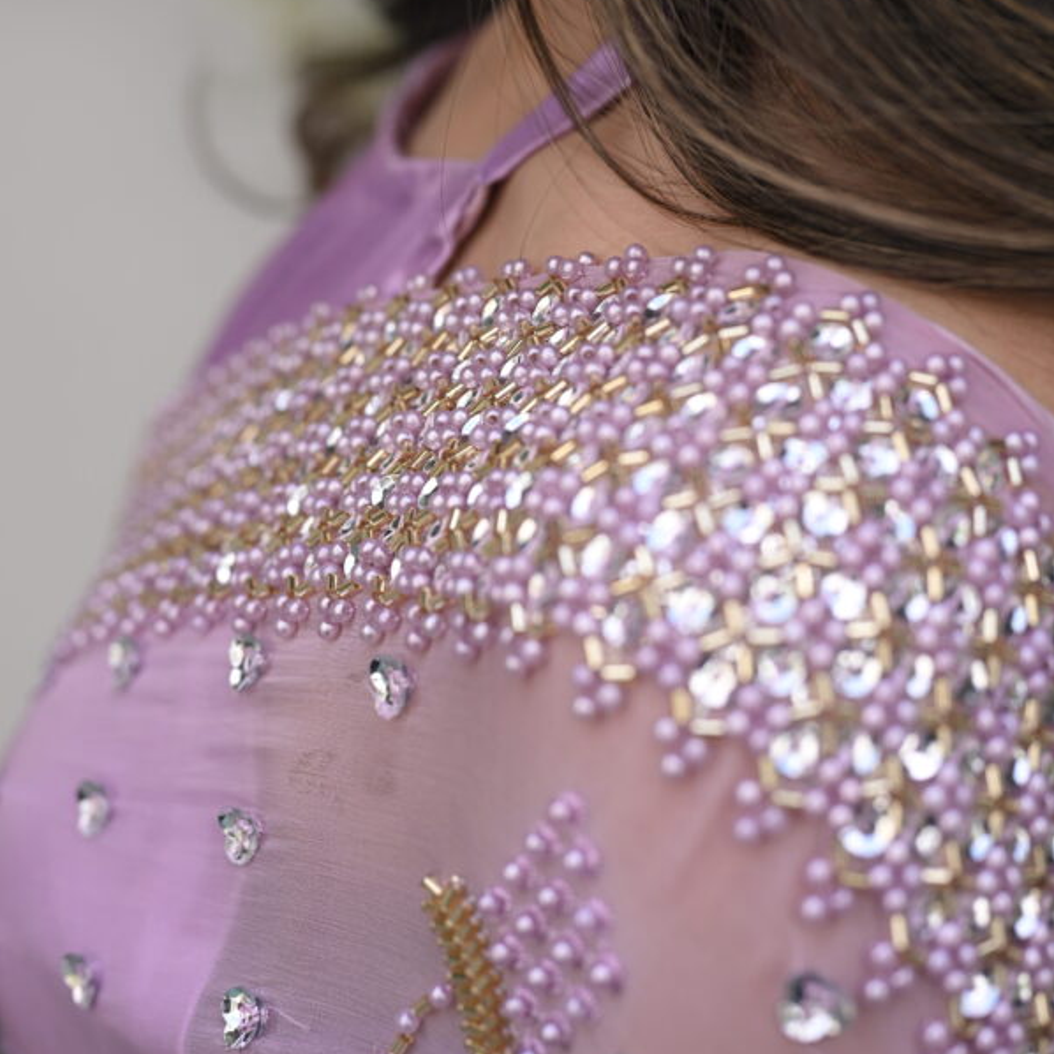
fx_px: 2205
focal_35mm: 64
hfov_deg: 26.9
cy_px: 400
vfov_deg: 26.8
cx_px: 527
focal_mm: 50
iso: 160
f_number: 3.5
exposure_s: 1/250
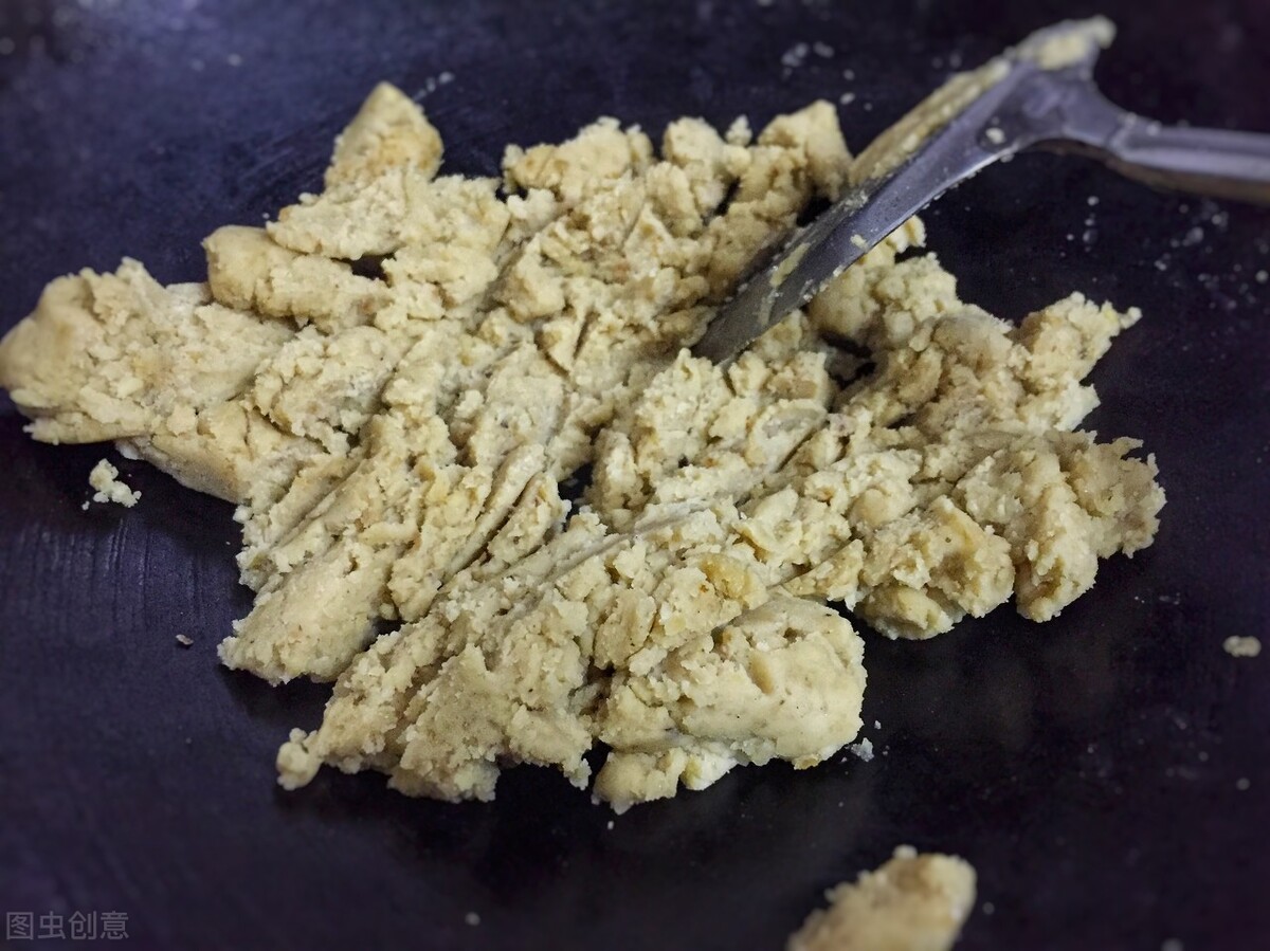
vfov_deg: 48.2
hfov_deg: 61.7
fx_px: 1064
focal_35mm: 29
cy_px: 476
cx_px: 635
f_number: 2.2
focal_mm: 4.15
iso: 250
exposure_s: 1/17
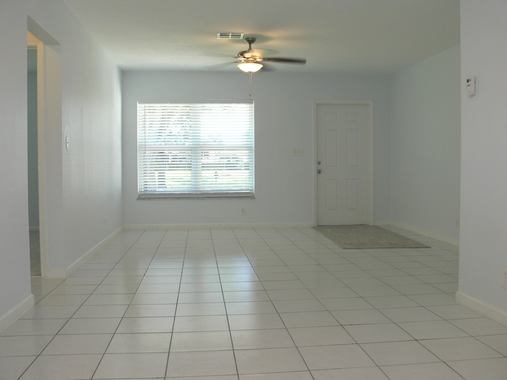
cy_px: 190
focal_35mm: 35
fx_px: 513
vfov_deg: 40.7
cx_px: 254
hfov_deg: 52.6
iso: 100
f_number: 4
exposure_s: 1/30
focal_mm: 7.4
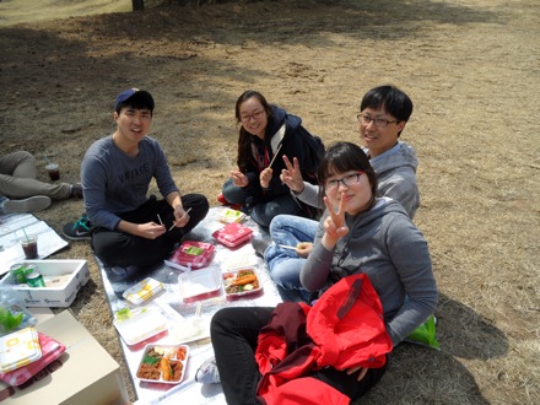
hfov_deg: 65.3
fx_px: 421
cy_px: 202
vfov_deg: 51.4
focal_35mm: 27
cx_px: 270
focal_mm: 4.9
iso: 80
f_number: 3.5
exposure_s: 1/1000
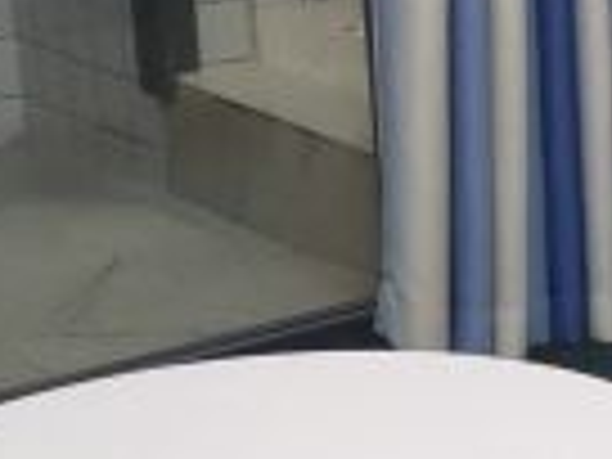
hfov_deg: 11.2
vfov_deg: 9.3
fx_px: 2811
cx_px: 1264
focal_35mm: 159
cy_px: 212
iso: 400
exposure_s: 1/33.3
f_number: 1.8
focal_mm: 3.95
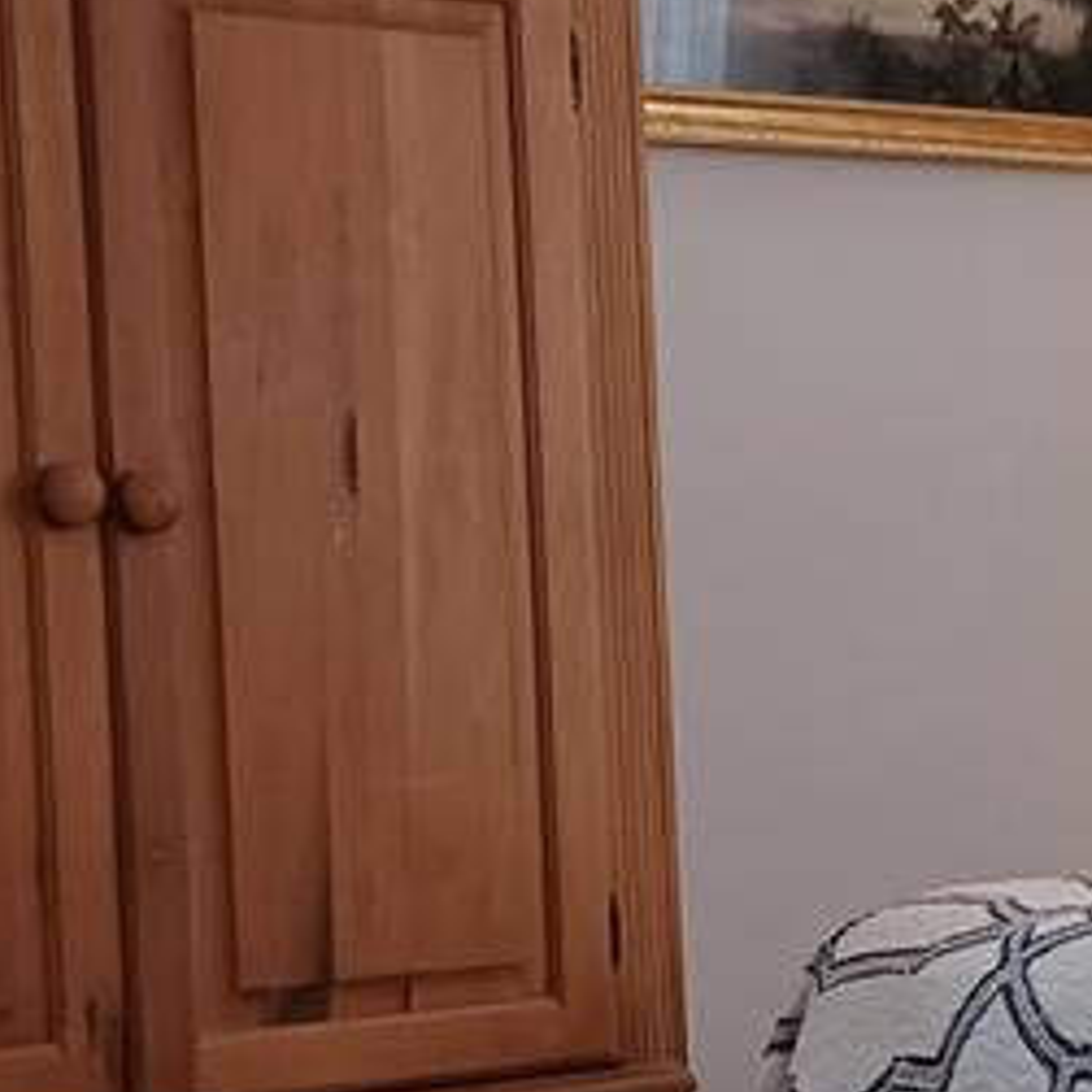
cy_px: 801
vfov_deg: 19.2
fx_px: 3212
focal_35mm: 90
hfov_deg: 19.2
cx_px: 779
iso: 400
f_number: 1.8
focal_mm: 4.6
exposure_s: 1/30
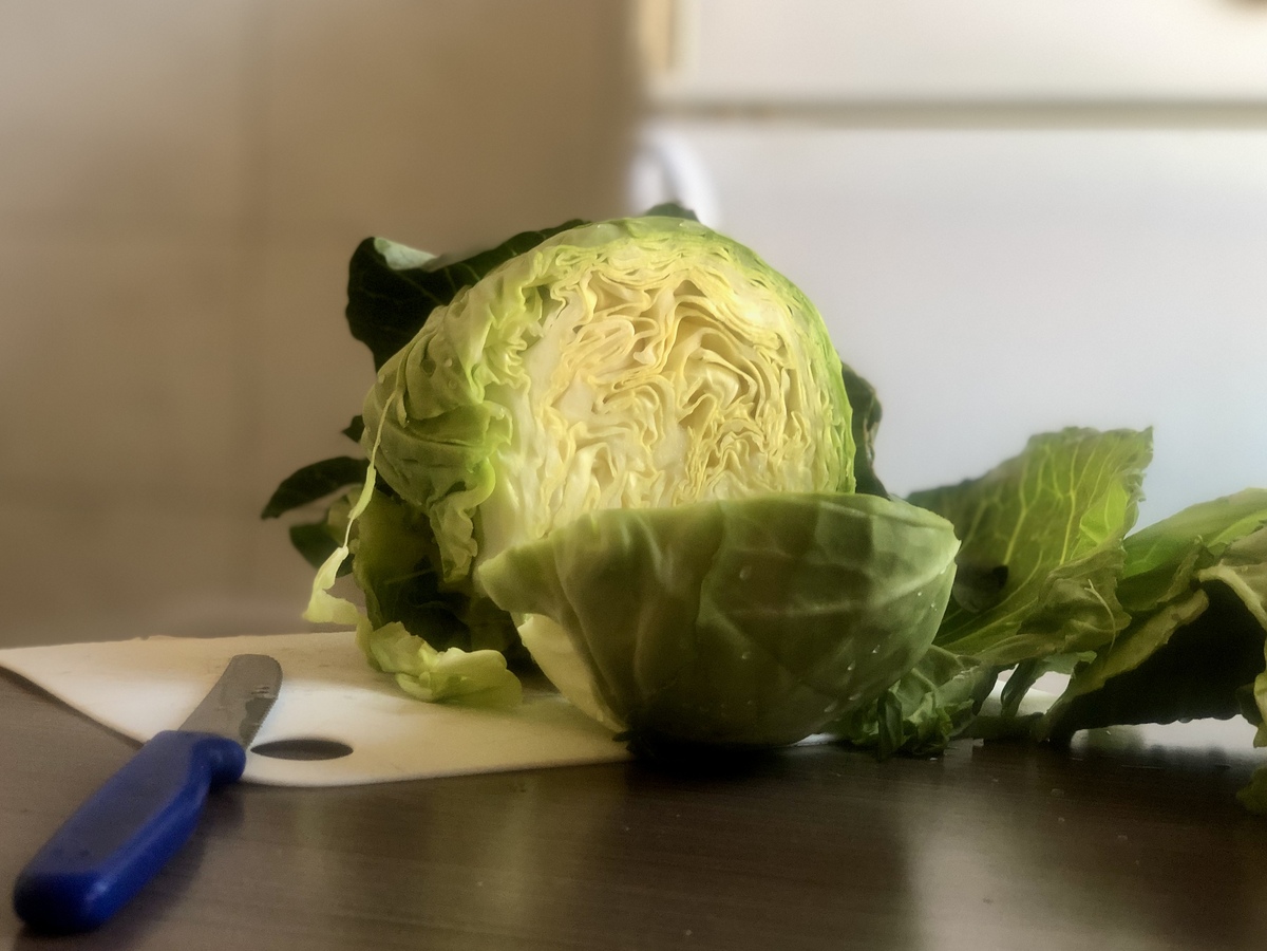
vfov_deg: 28.0
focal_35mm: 52
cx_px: 634
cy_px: 476
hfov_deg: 36.8
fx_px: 1903
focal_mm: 6
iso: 80
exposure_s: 1/40
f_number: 2.4
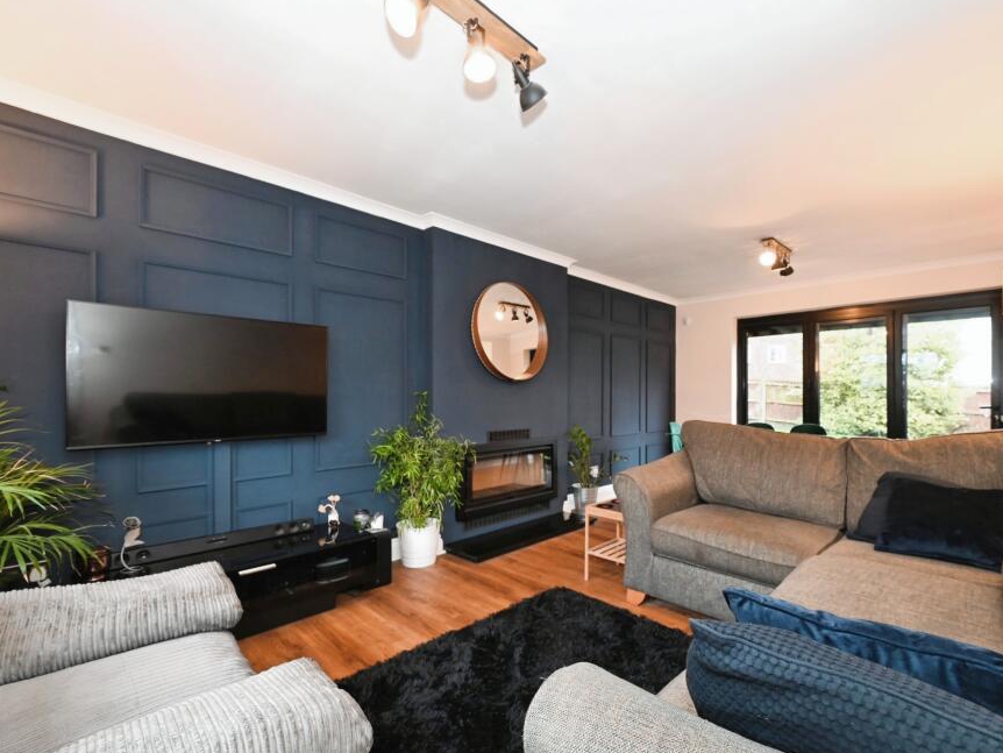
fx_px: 464
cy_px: 393
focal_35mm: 16
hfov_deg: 94.4
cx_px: 520
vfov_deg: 78.1
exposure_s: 1/13
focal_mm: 14
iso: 1000
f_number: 5.6
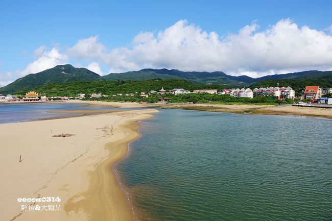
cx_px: 166
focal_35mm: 24
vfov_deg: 53.1
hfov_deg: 73.8
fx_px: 221
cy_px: 110
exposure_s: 1/640
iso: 125
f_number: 5.6
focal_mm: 8.8
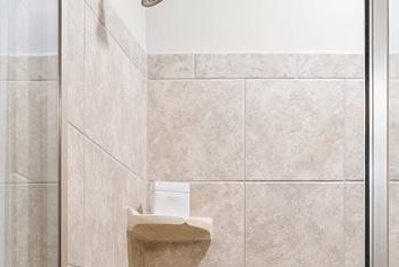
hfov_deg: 28.4
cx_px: 390
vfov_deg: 18.9
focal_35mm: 67
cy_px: 343
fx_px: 744
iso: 800
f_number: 4
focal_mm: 16.5
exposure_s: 1/25
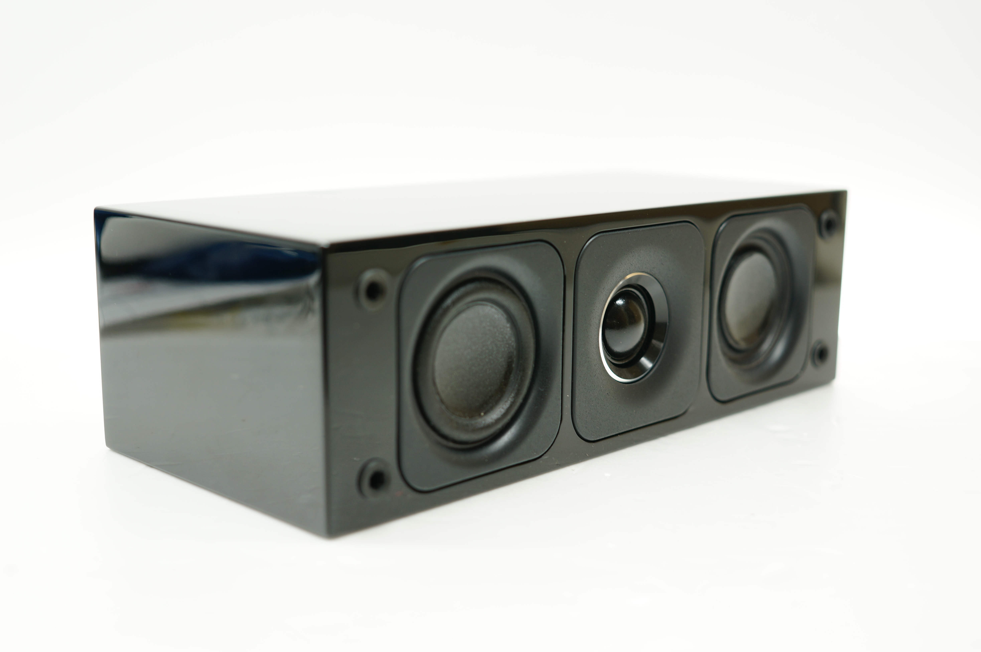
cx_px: 490
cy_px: 326
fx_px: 1225
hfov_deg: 43.6
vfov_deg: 29.8
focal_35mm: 45
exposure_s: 1/50
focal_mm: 30
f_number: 3.2
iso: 100
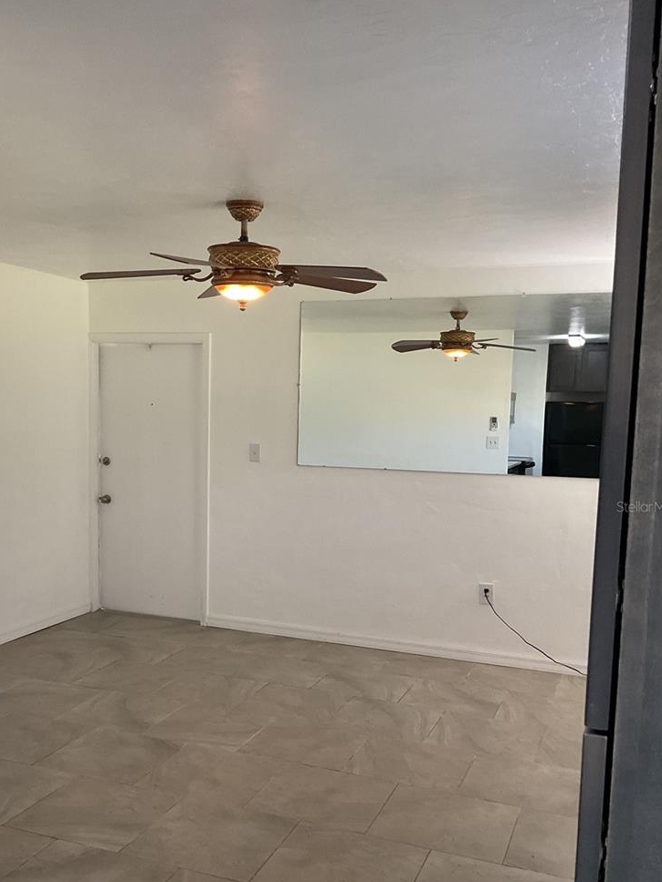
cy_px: 506
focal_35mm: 36
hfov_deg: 39.5
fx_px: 918
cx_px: 270
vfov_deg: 51.2
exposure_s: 1/60
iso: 80
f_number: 1.8
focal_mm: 3
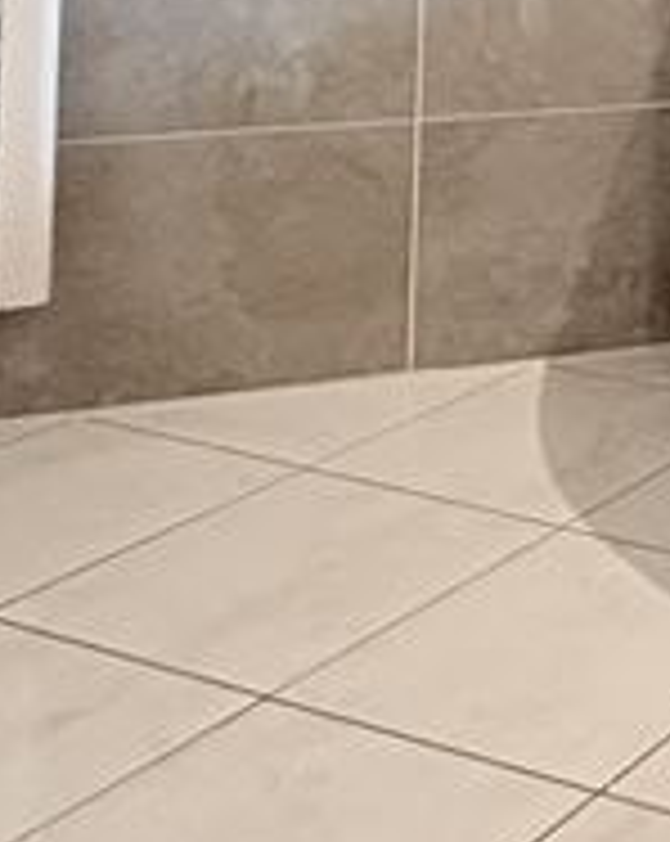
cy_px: -324
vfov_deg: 22.1
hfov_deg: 16.3
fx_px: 1864
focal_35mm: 75
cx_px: 1282
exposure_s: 1/100
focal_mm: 2.22
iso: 125
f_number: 2.2
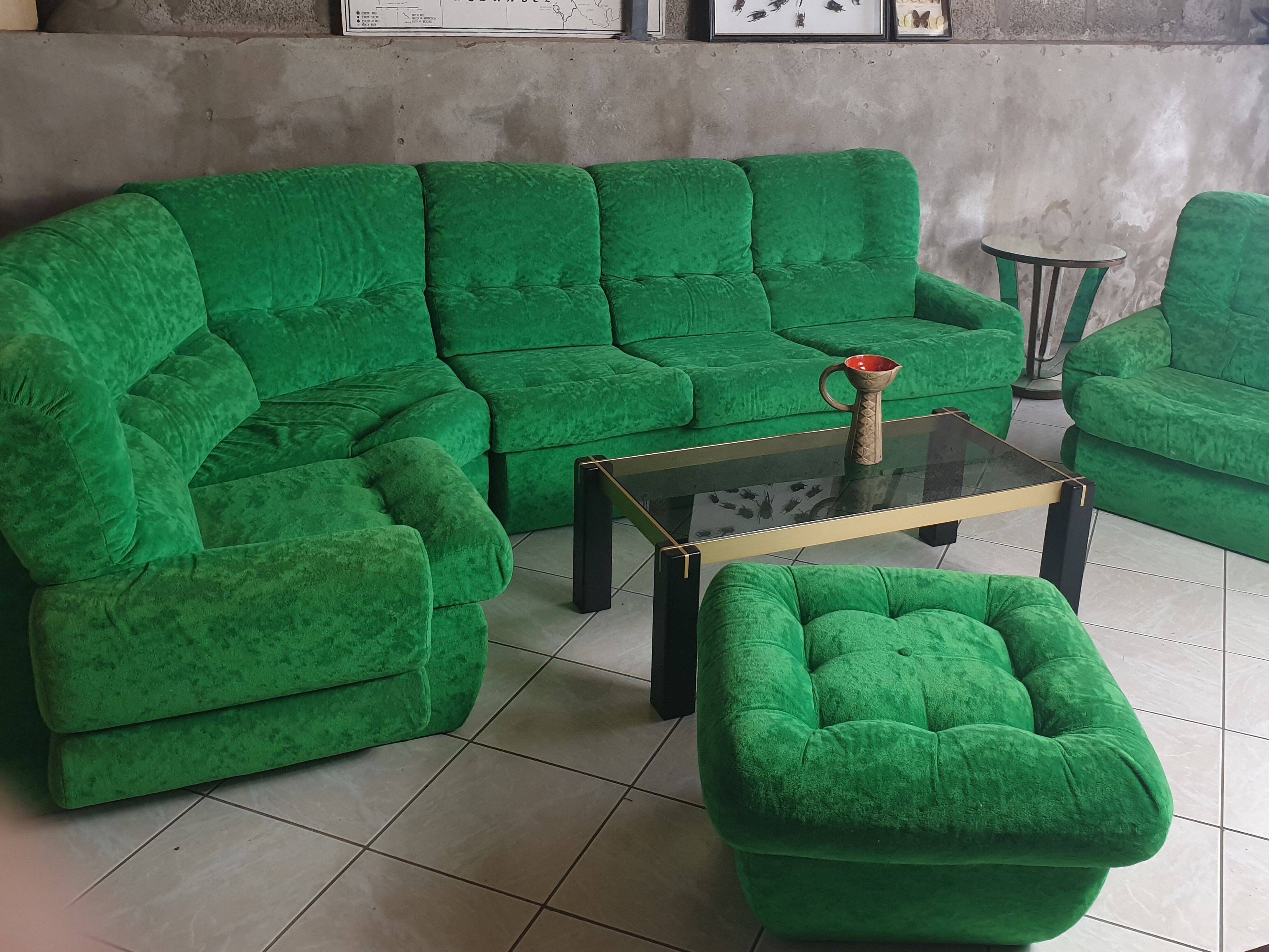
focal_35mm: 34
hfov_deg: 53.9
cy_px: 391
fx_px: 1246
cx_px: 694
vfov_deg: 41.6
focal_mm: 4.3
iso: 100
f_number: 2.4
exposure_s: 1/50
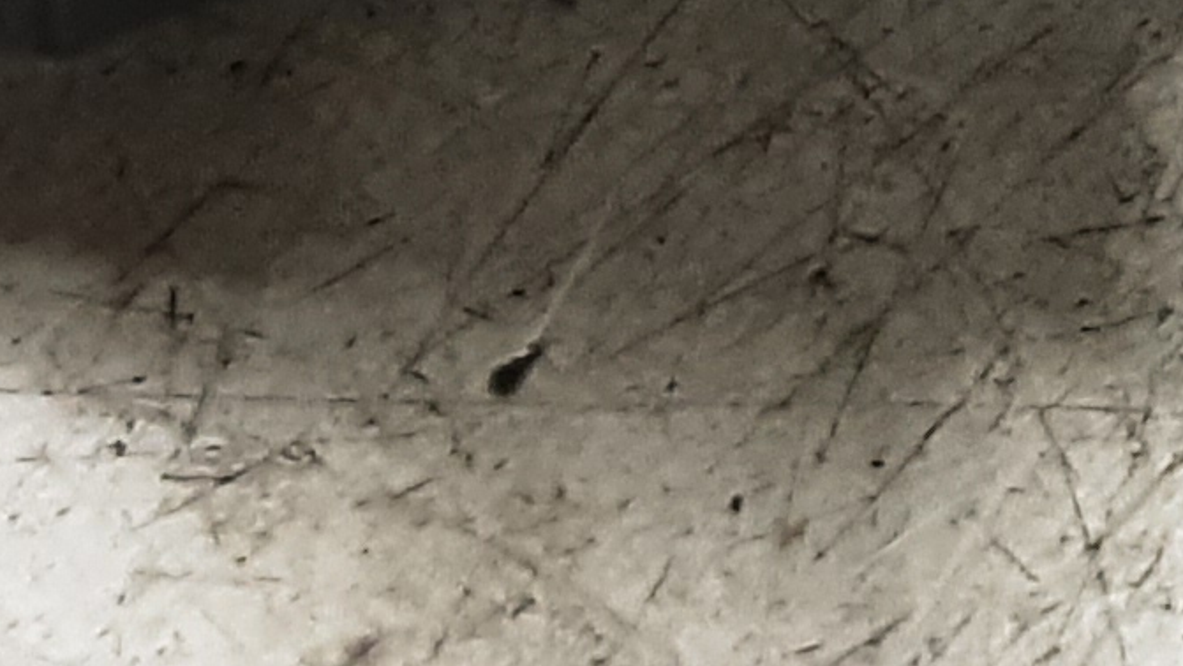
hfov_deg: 13.1
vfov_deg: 7.9
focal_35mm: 143
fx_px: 4487
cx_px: 2333
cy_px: -955
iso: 250
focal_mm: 2.91
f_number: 1.9
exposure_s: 1/25
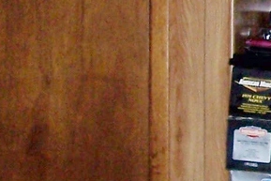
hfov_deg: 10.8
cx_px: 525
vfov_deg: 7.8
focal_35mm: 176
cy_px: 66
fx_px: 1325
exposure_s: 1/60
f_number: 2.7
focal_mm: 5.6
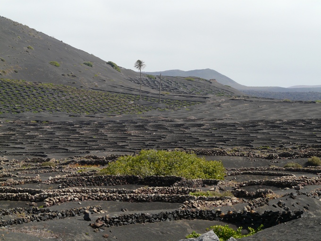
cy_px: 120
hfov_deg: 17.6
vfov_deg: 13.2
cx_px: 160
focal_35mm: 112
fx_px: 1039
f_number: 5.6
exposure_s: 1/250
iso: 100
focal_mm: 18.3
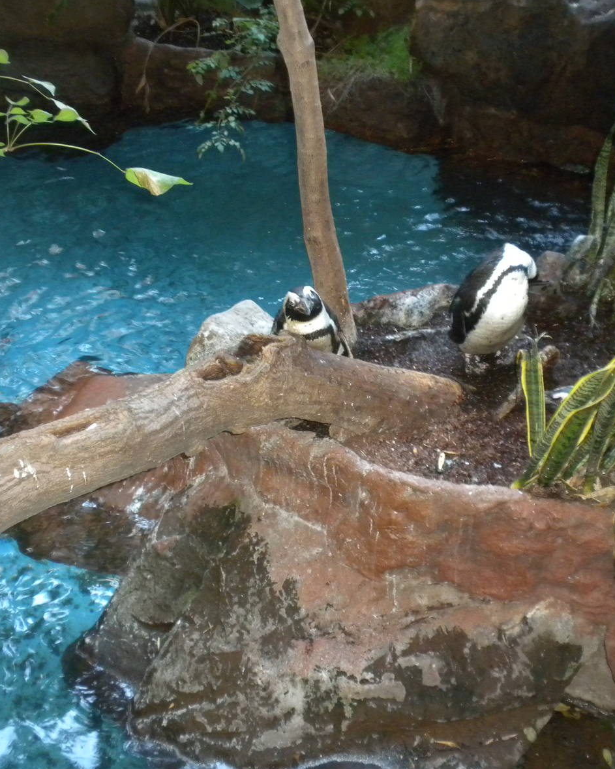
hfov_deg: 30.8
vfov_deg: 38.0
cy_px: 380
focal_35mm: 49
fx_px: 1115
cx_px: 299
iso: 400
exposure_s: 1/30
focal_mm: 6.6
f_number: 3.5
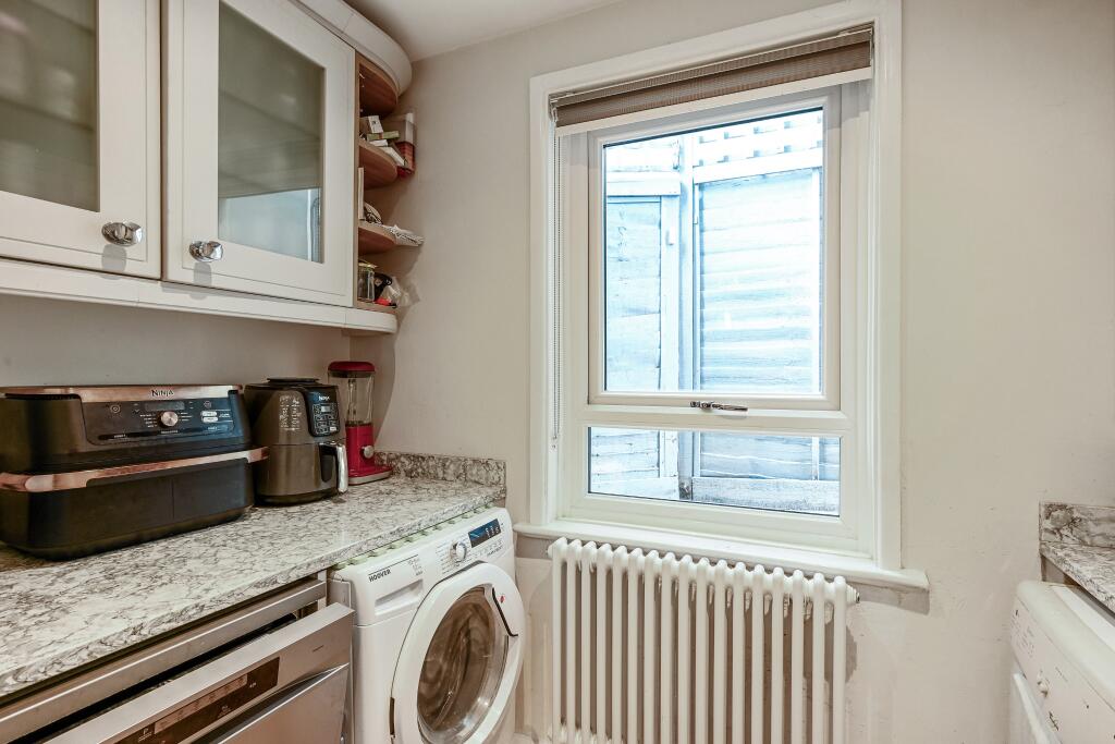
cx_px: 558
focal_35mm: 18
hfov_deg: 91.6
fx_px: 542
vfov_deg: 68.9
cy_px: 372
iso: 100
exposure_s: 1/2
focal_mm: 17.5
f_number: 9
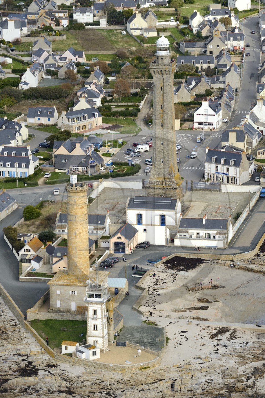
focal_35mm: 204
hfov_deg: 6.7
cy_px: 216
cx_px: 140
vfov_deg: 10.1
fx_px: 2255
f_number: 7.1
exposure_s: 1/800
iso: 400
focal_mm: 175
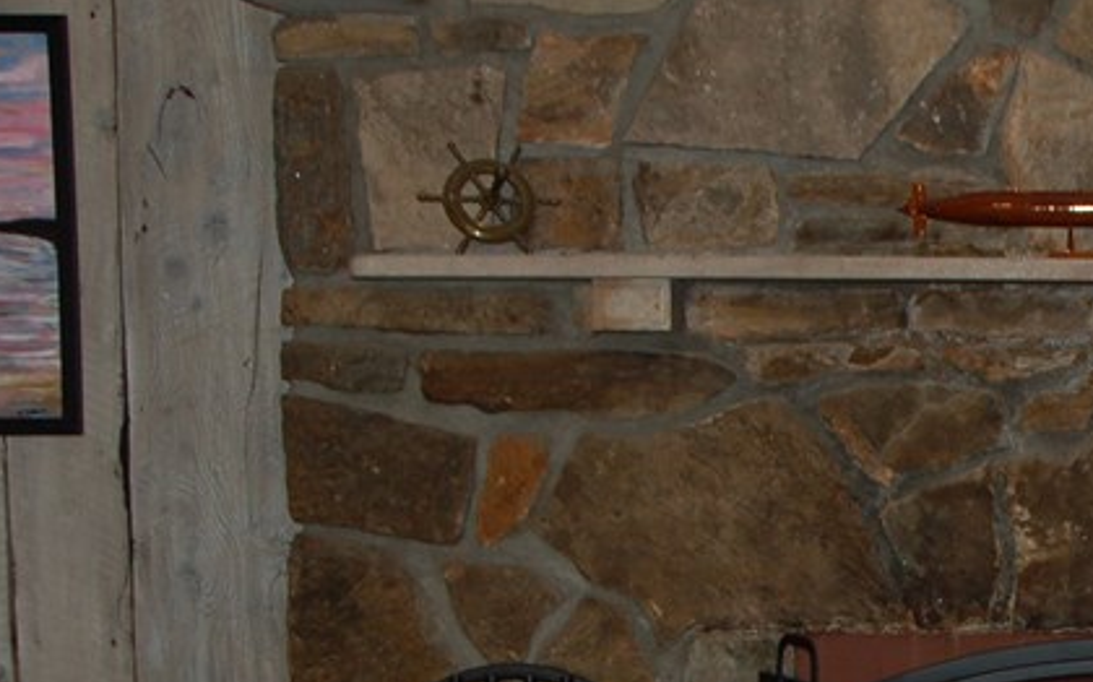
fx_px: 2590
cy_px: 539
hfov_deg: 22.5
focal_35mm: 87
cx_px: 1193
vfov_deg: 14.9
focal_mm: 22
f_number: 3.8
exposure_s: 1/60
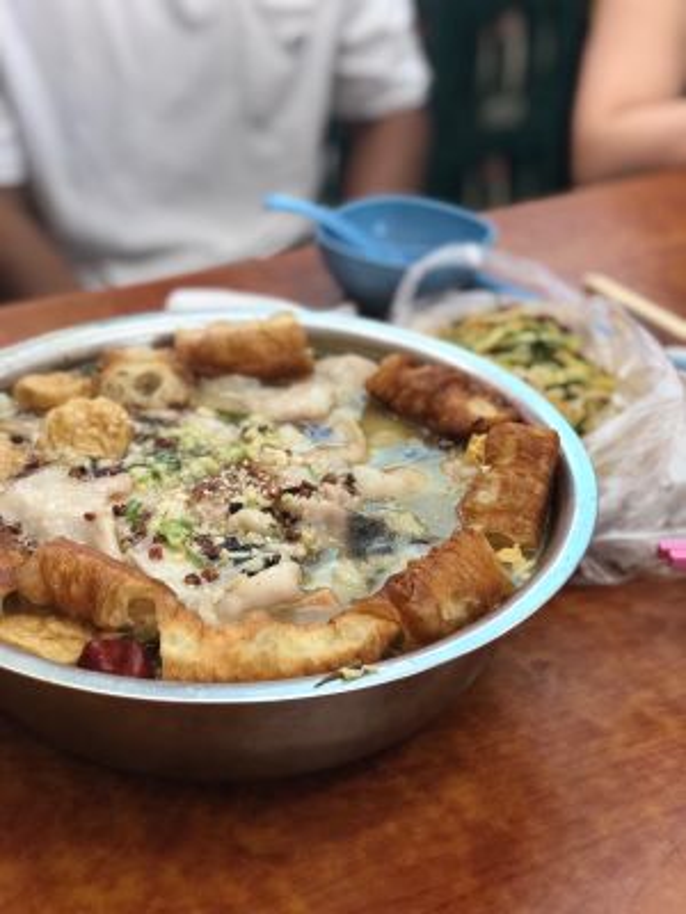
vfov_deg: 36.8
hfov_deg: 28.0
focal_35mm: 52
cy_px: 457
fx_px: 1374
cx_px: 343
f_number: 2.4
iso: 80
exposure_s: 1/40
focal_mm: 6
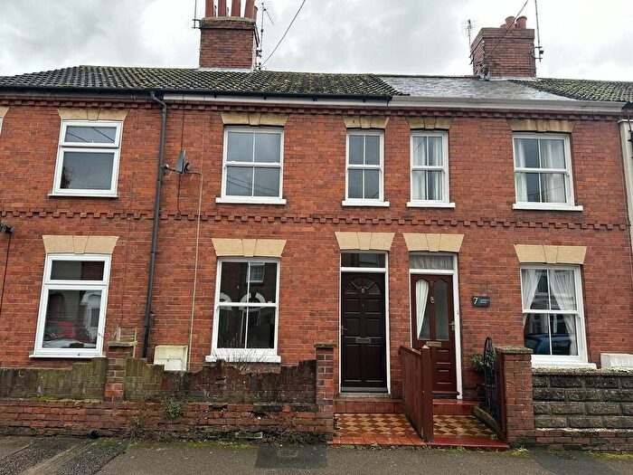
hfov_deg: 71.6
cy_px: 238
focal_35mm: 24
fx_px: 439
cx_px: 316
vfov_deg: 56.8
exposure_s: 1/191
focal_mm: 6.86
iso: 80
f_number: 1.78
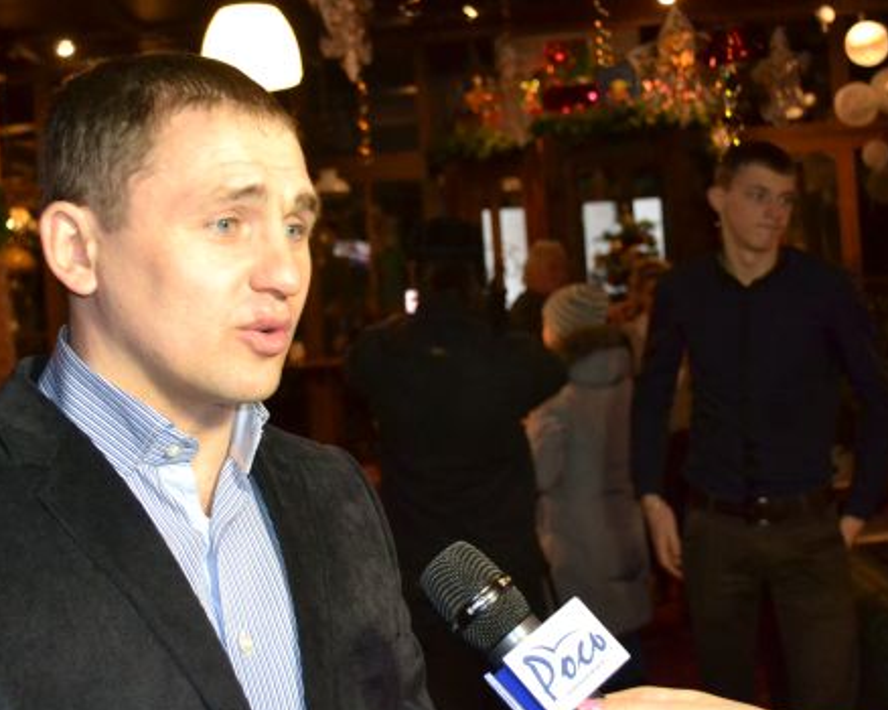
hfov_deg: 34.7
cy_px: 325
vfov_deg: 28.1
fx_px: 1419
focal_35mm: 54
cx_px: 373
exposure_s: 1/60
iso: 2500
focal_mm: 28
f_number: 4.5
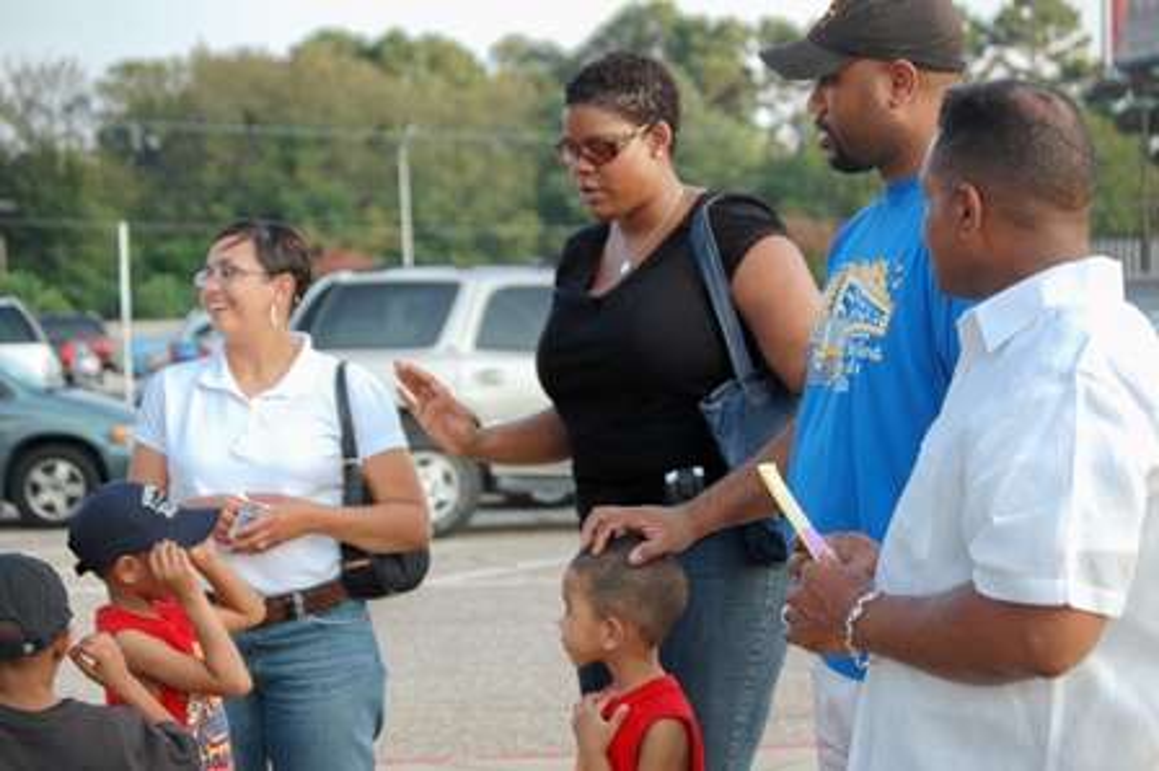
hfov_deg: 24.8
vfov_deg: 16.6
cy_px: 386
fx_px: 2638
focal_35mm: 82
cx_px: 580
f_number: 4
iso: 360
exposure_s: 1/500
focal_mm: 55
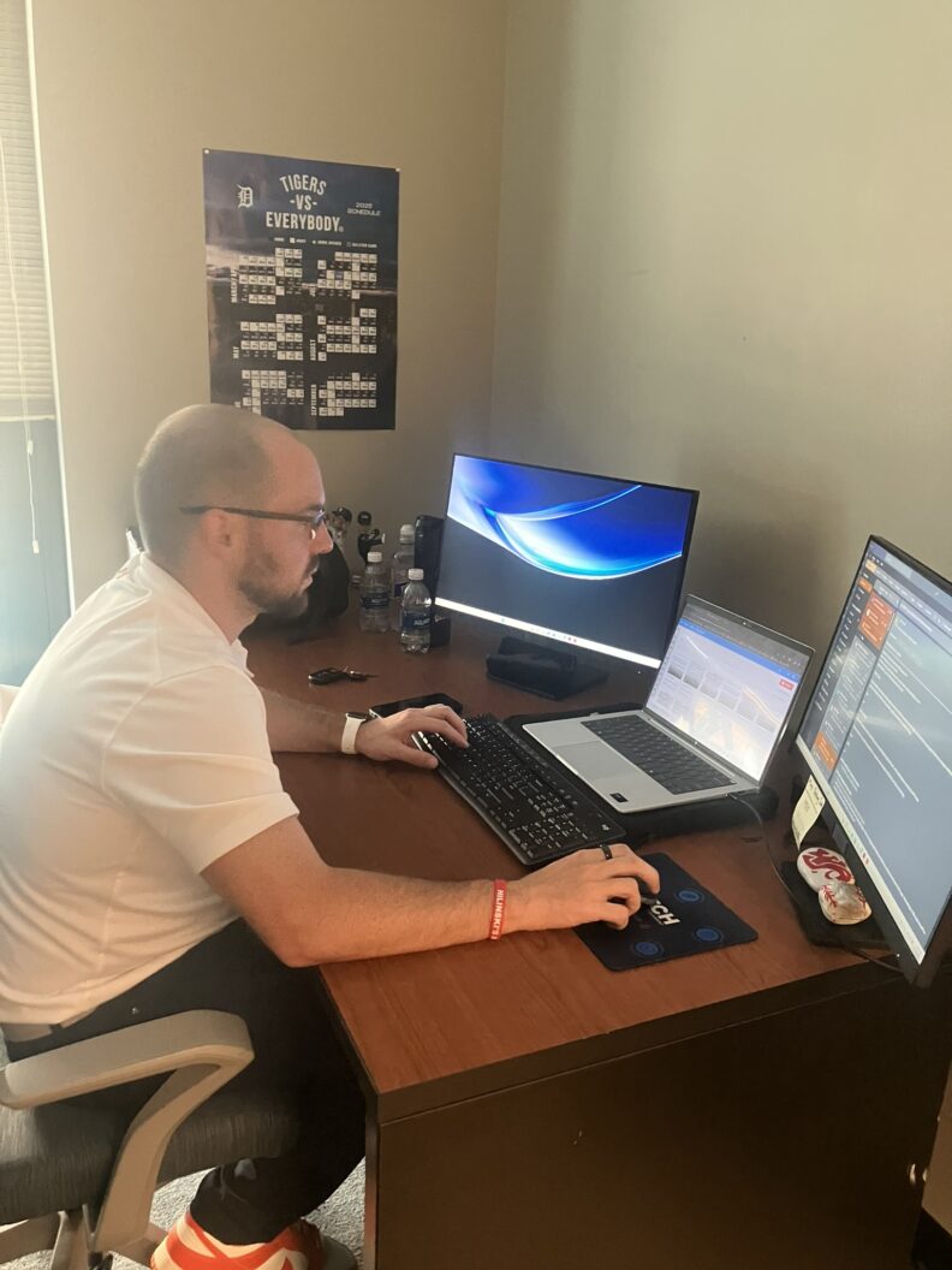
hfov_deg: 49.7
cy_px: 635
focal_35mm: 28
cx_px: 476
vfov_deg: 63.4
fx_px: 1027
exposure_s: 1/30
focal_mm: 3.99
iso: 640
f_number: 1.8
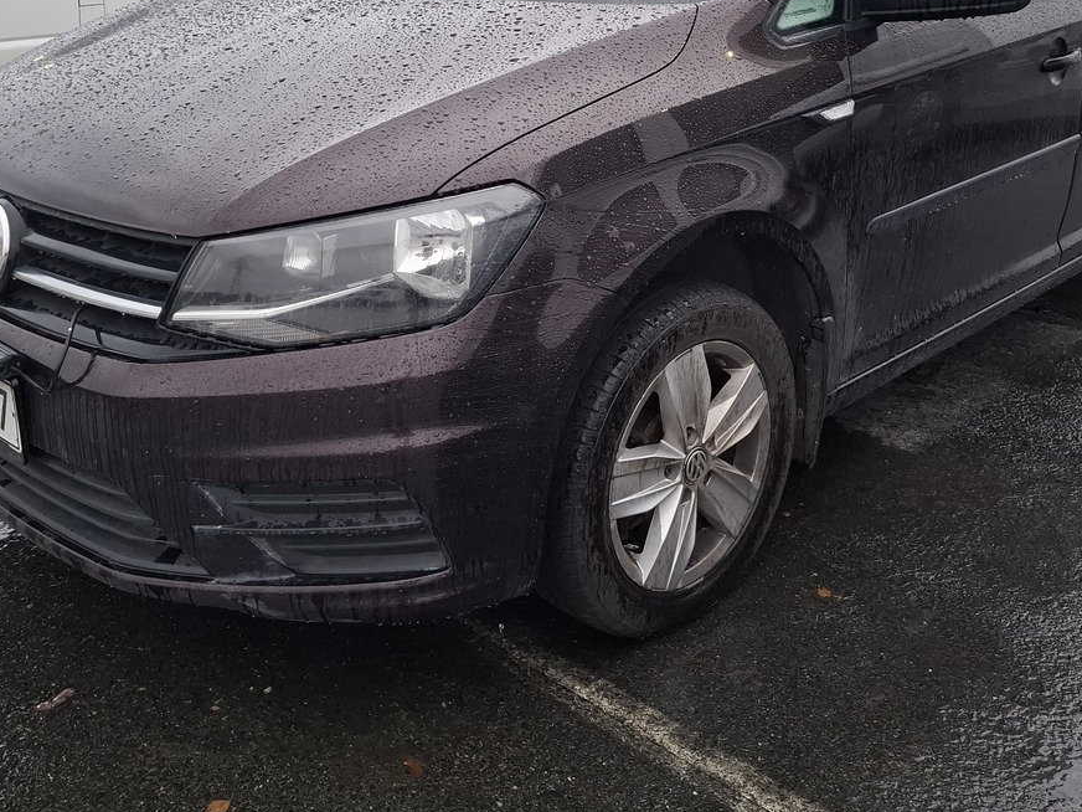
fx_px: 1188
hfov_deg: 49.0
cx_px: 567
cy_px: 205
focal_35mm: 38
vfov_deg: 36.8
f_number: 1.8
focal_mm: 5.54
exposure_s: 1/100
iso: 320
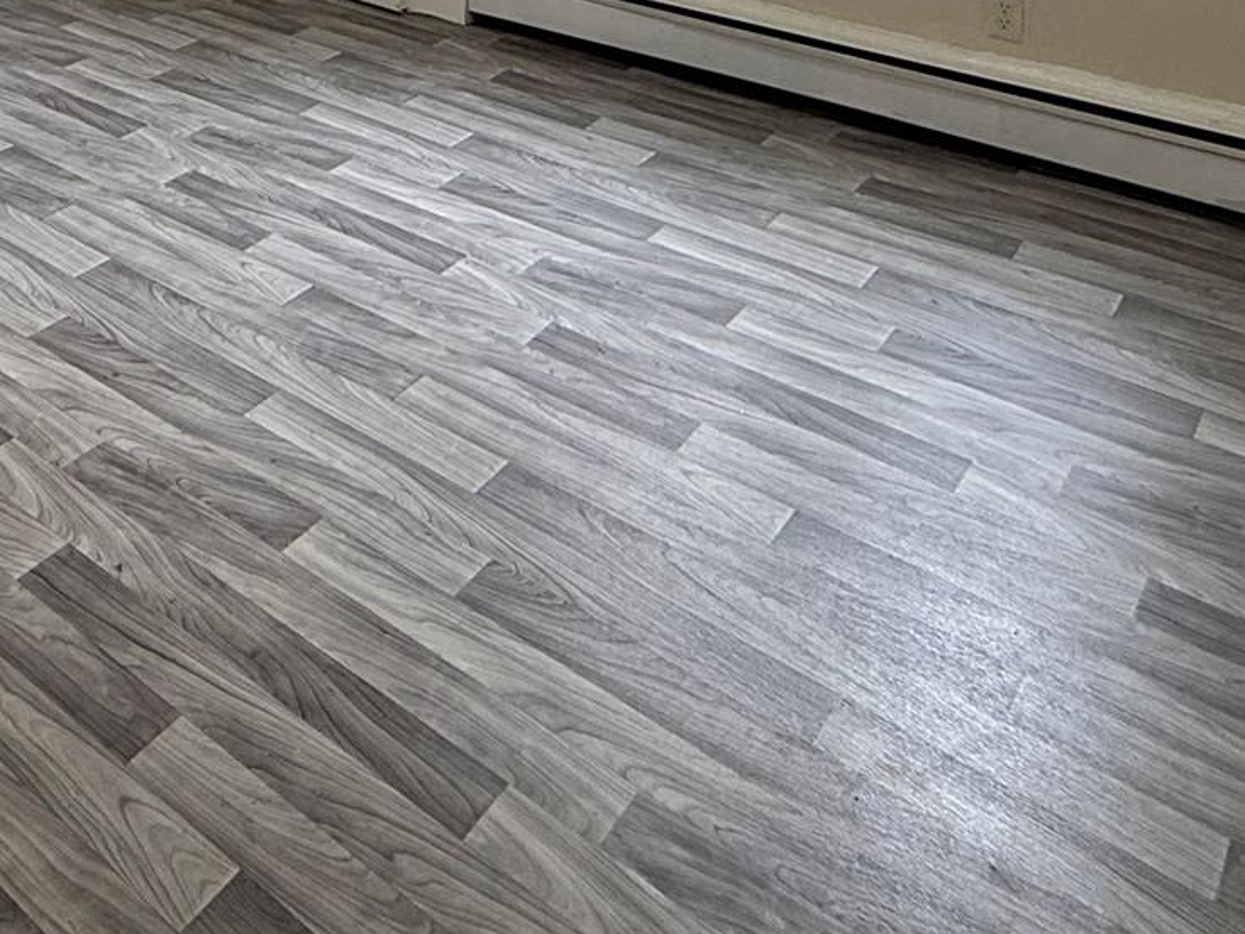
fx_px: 1402
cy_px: -210
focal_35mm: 39
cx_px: 285
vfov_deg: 30.7
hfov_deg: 45.9
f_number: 2.2
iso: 80
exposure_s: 1/99
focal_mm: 2.22
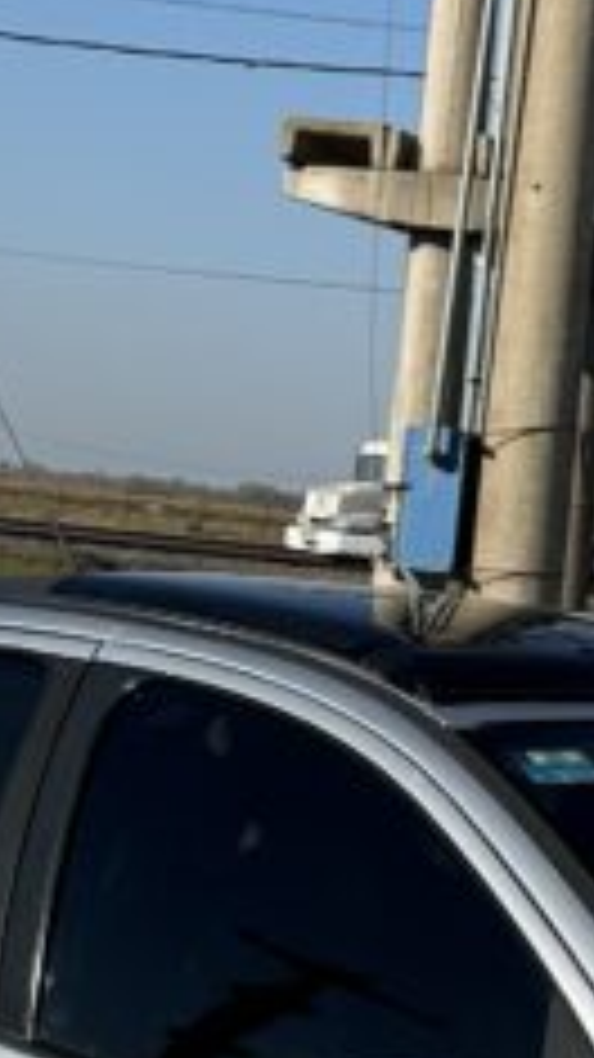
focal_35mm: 89
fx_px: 2495
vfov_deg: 23.7
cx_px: 670
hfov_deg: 13.3
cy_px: 774
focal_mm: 6.86
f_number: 1.78
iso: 80
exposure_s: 1/5848
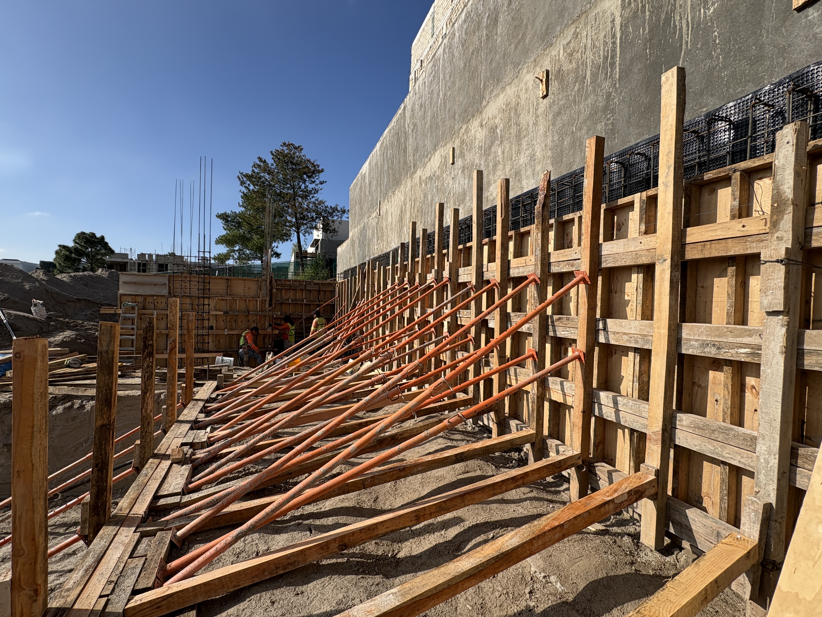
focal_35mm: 16
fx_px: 380
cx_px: 398
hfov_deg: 94.5
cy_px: 311
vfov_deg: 78.1
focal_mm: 2.22
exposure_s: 1/1880
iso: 50
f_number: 2.2
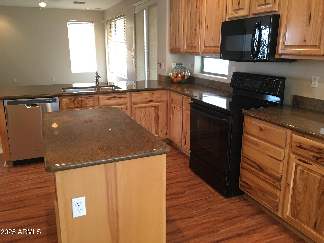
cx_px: 162
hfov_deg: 61.7
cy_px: 122
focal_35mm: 29
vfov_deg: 48.2
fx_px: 271
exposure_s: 1/10
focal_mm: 4.15
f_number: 2.2
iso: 80
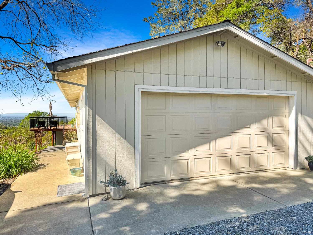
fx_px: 217
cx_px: 156
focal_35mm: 24
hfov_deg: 71.6
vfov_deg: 56.8
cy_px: 118
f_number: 1.78
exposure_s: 1/1721
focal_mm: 6.76
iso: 80
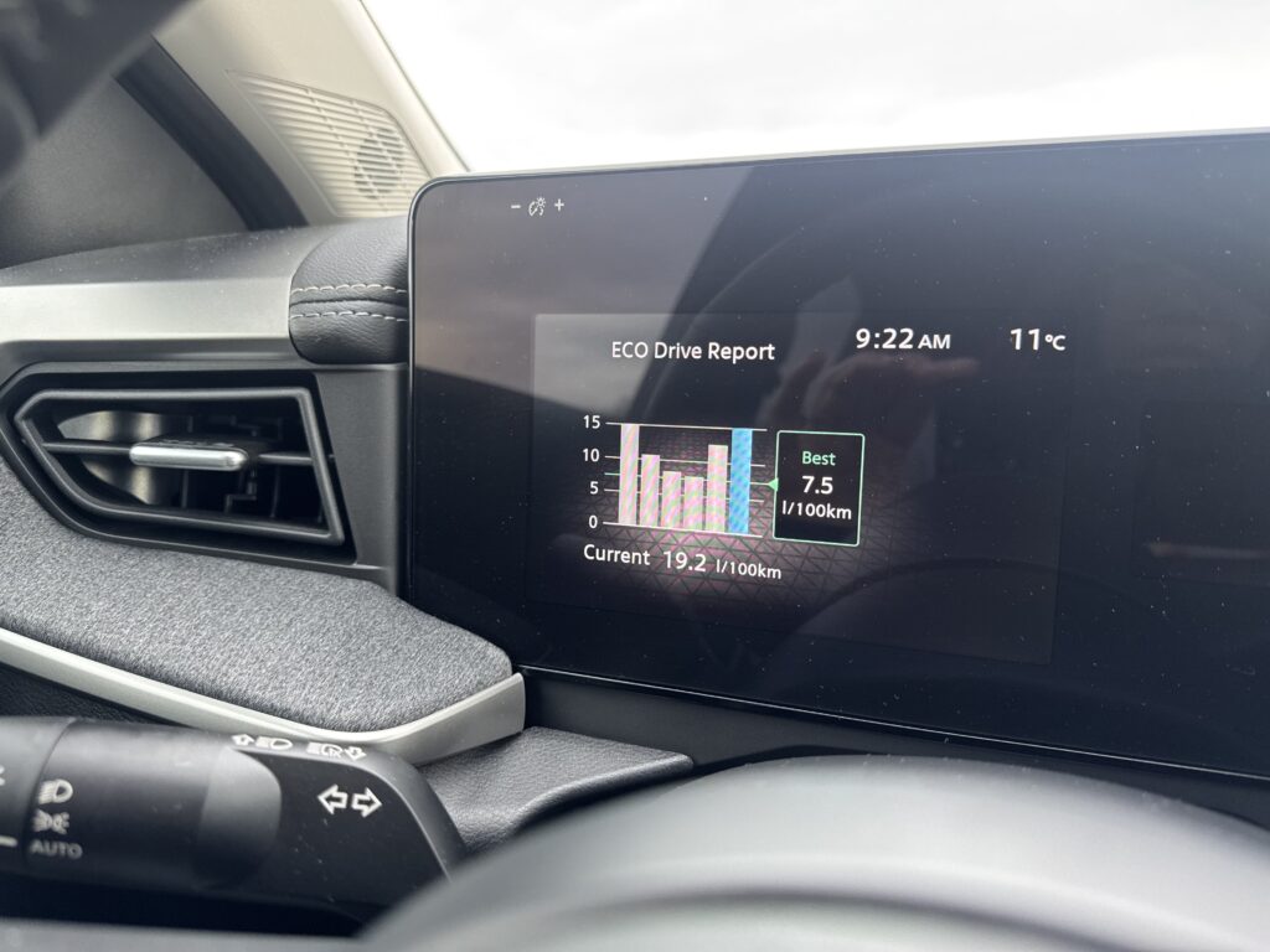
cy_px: 476
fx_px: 881
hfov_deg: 71.6
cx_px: 635
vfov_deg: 56.8
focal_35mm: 24
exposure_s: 1/83
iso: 160
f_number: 1.78
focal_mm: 6.76
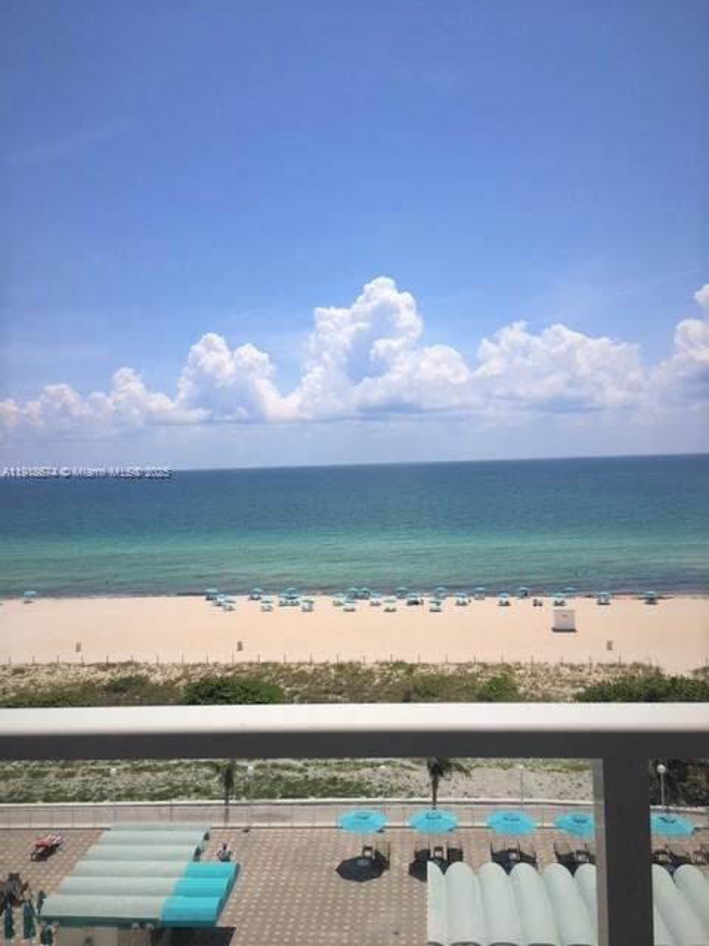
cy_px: 473
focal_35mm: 29
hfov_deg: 48.2
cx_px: 354
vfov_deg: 61.7
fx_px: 792
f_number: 2.2
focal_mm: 4.15
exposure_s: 1/3497
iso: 25
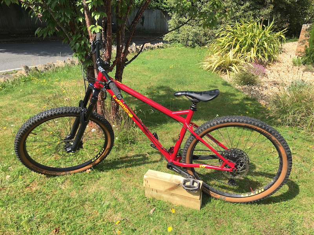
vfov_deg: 48.2
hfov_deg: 61.7
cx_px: 157
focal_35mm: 29
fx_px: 263
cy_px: 118
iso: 25
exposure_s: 1/845
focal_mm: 4.15
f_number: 2.2
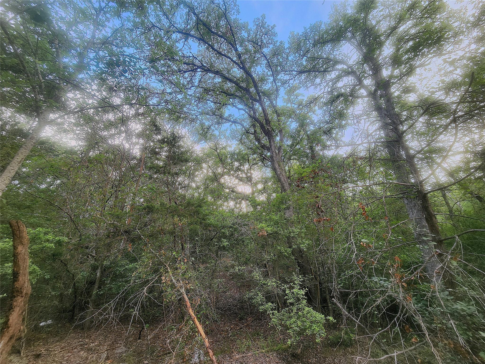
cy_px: 182
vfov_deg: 89.9
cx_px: 242
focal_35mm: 13
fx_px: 182
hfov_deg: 106.2
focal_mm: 2.2
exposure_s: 1/164
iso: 50
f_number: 2.2
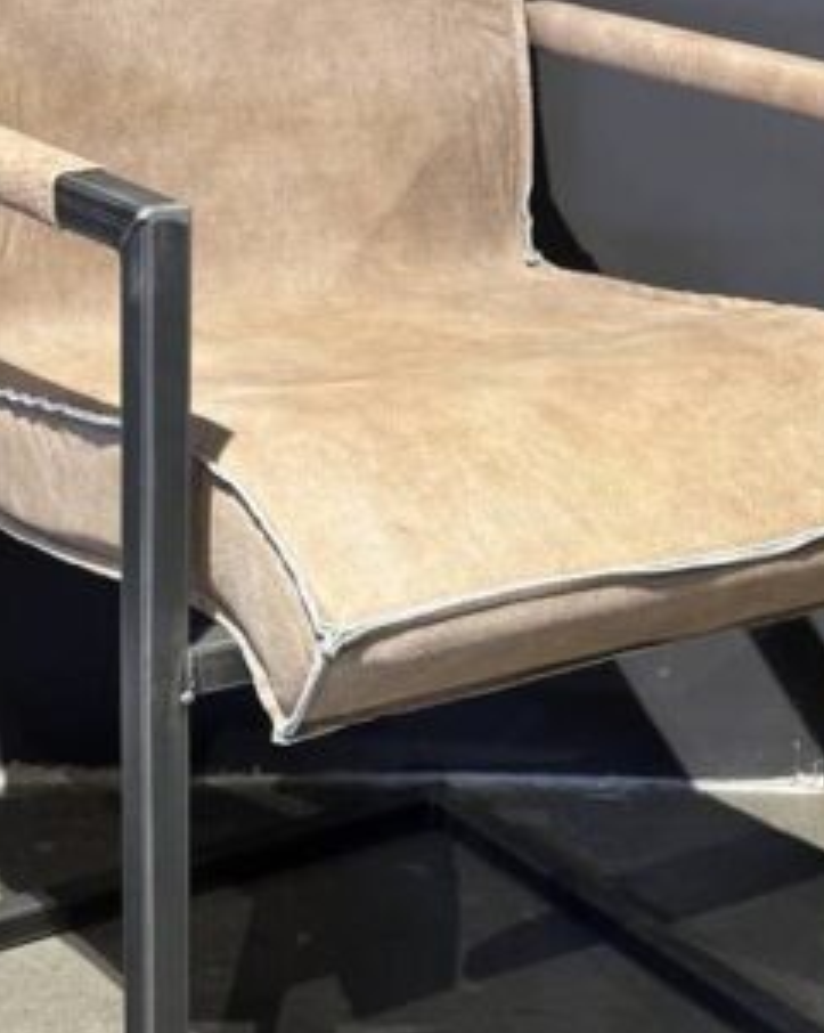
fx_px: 2717
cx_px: 403
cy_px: 481
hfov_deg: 17.2
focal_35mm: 89
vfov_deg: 21.5
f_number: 1.78
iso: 250
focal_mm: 6.86
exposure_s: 1/33
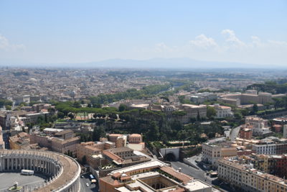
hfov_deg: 49.5
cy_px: 96
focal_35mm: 39
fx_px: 311
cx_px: 144
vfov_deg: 34.2
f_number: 3.8
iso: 100
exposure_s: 1/1600
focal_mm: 26
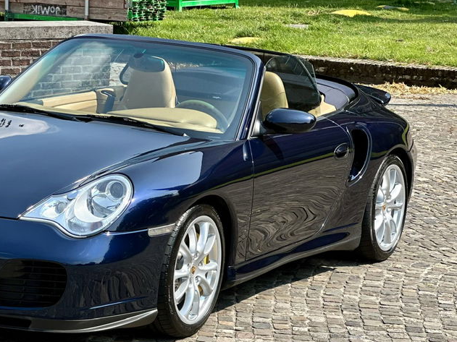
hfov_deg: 15.7
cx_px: 100
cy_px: 246
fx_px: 1650
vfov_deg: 11.8
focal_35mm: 125
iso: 32
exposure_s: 1/391
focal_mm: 9
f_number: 2.8
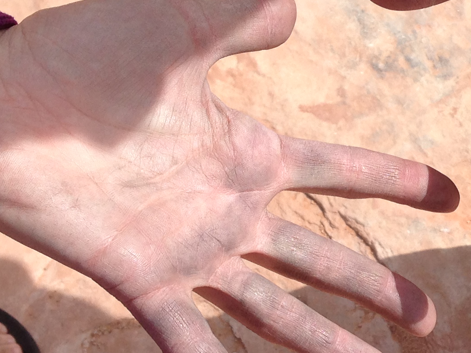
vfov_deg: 14.5
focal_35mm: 102
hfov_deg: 18.6
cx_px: 511
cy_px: 231
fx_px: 1388
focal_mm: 4.13
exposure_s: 1/1595
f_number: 2.4
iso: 50
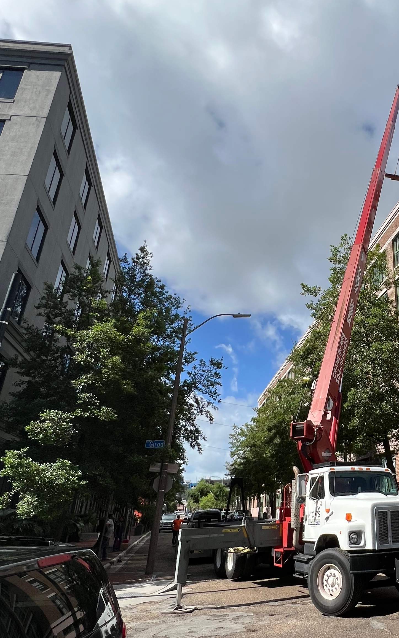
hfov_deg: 45.4
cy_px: 333
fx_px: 418
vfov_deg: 74.7
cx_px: 373
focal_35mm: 24
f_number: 1.8
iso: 32
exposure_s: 1/2137
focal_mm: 1.57
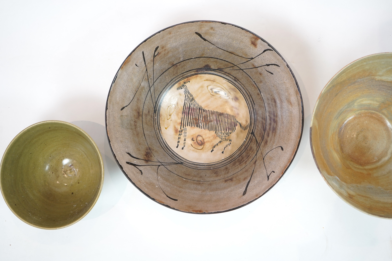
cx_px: 196
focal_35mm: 41
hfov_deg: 47.4
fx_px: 446
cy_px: 130
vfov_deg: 32.6
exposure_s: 1/50
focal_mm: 41
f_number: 4.5
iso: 500
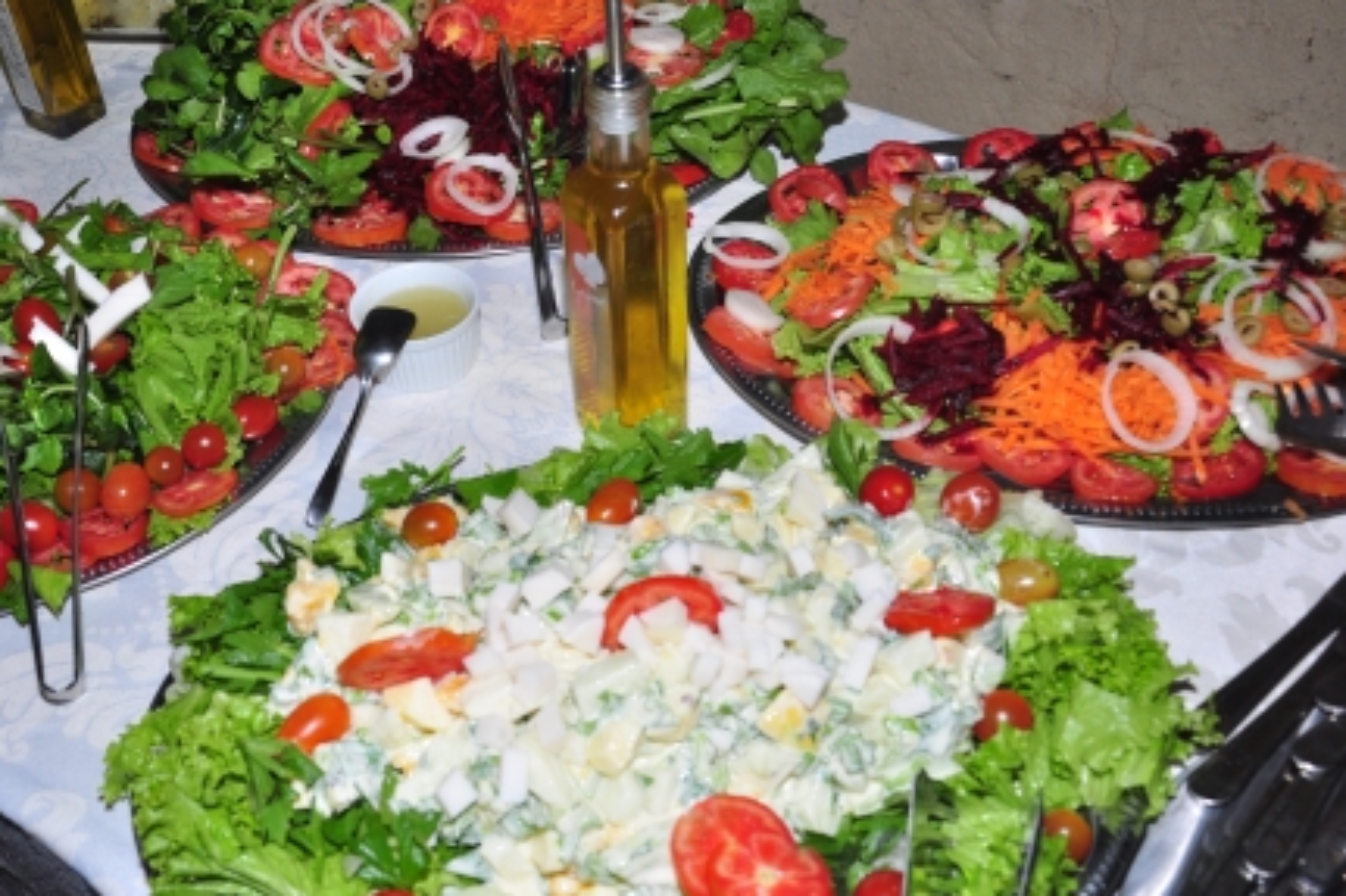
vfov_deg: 32.6
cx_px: 525
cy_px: 490
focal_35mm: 41
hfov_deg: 47.1
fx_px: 1532
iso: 400
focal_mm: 22
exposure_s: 1/45
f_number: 5.6
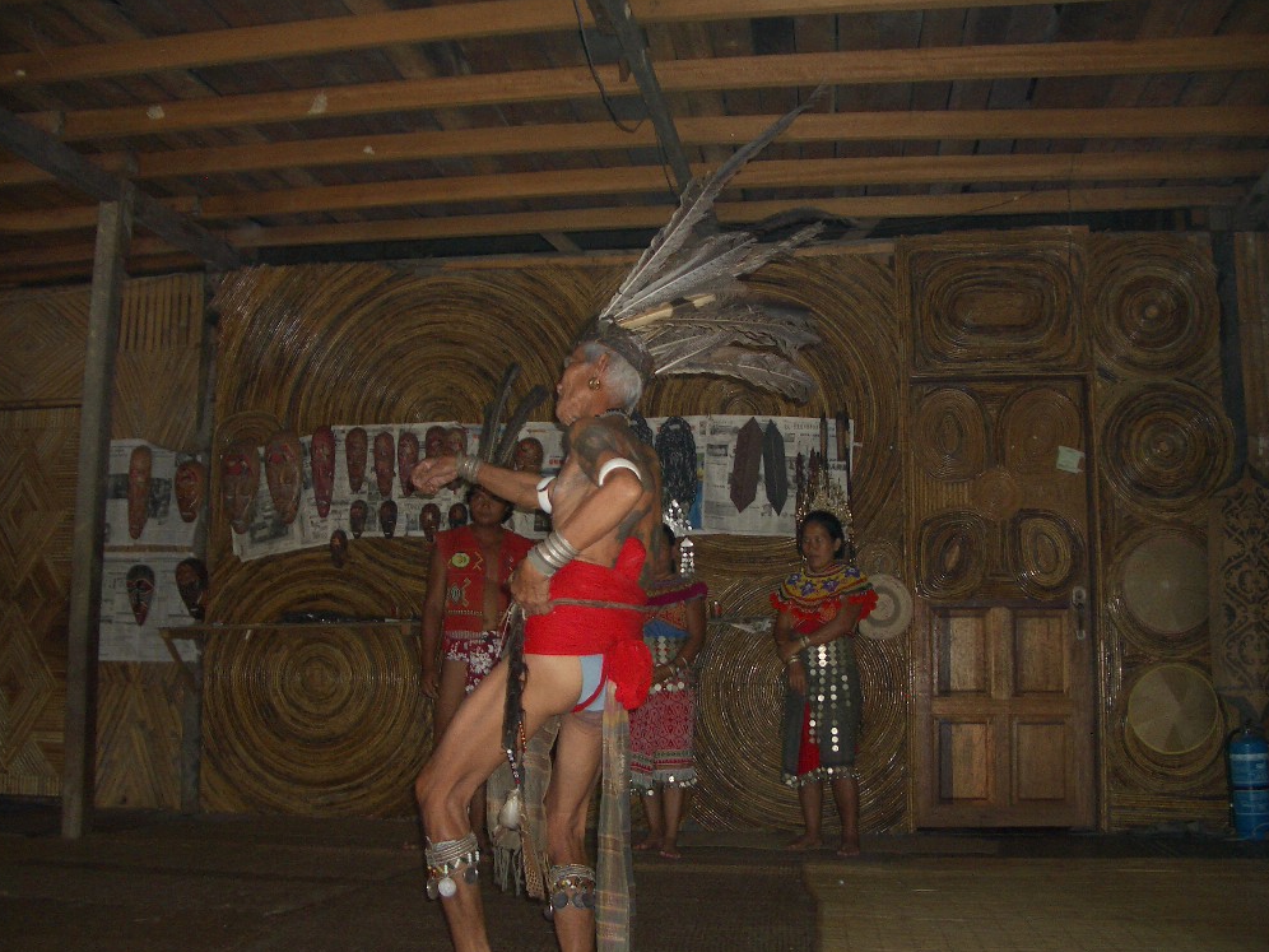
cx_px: 636
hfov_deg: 51.4
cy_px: 478
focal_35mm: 36
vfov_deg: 39.7
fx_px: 1320
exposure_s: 1/60
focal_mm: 5.8
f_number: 2.6
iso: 100
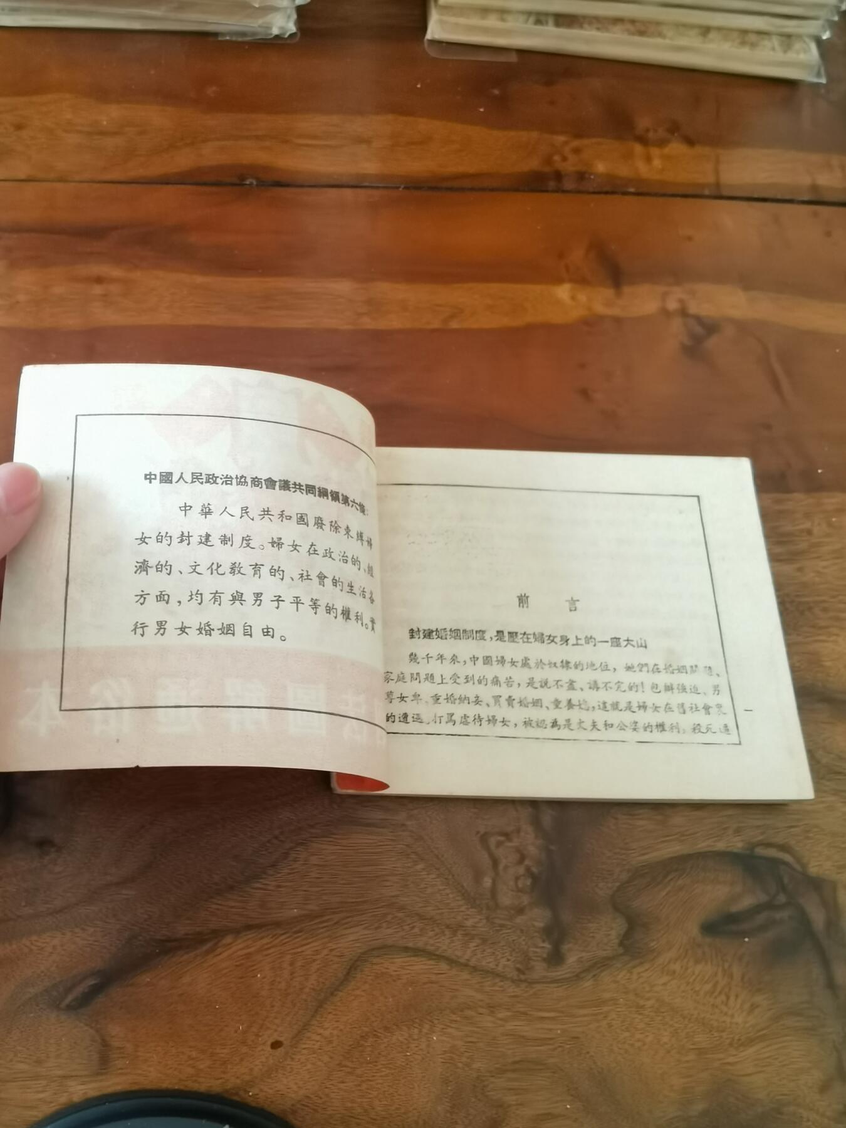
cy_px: 564
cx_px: 423
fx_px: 880
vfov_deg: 65.3
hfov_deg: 51.4
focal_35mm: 27
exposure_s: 1/25
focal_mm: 2.26
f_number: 2.2
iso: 320
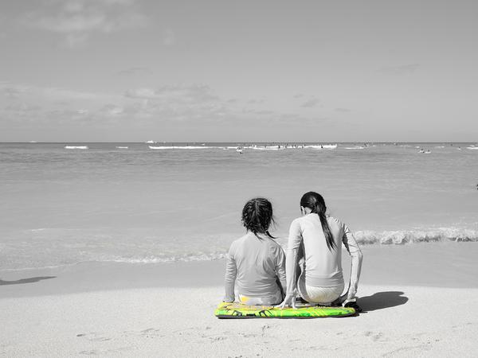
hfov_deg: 46.8
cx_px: 239
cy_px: 179
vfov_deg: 36.0
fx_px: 552
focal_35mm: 40
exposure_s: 1/500
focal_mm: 50.8
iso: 800
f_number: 14
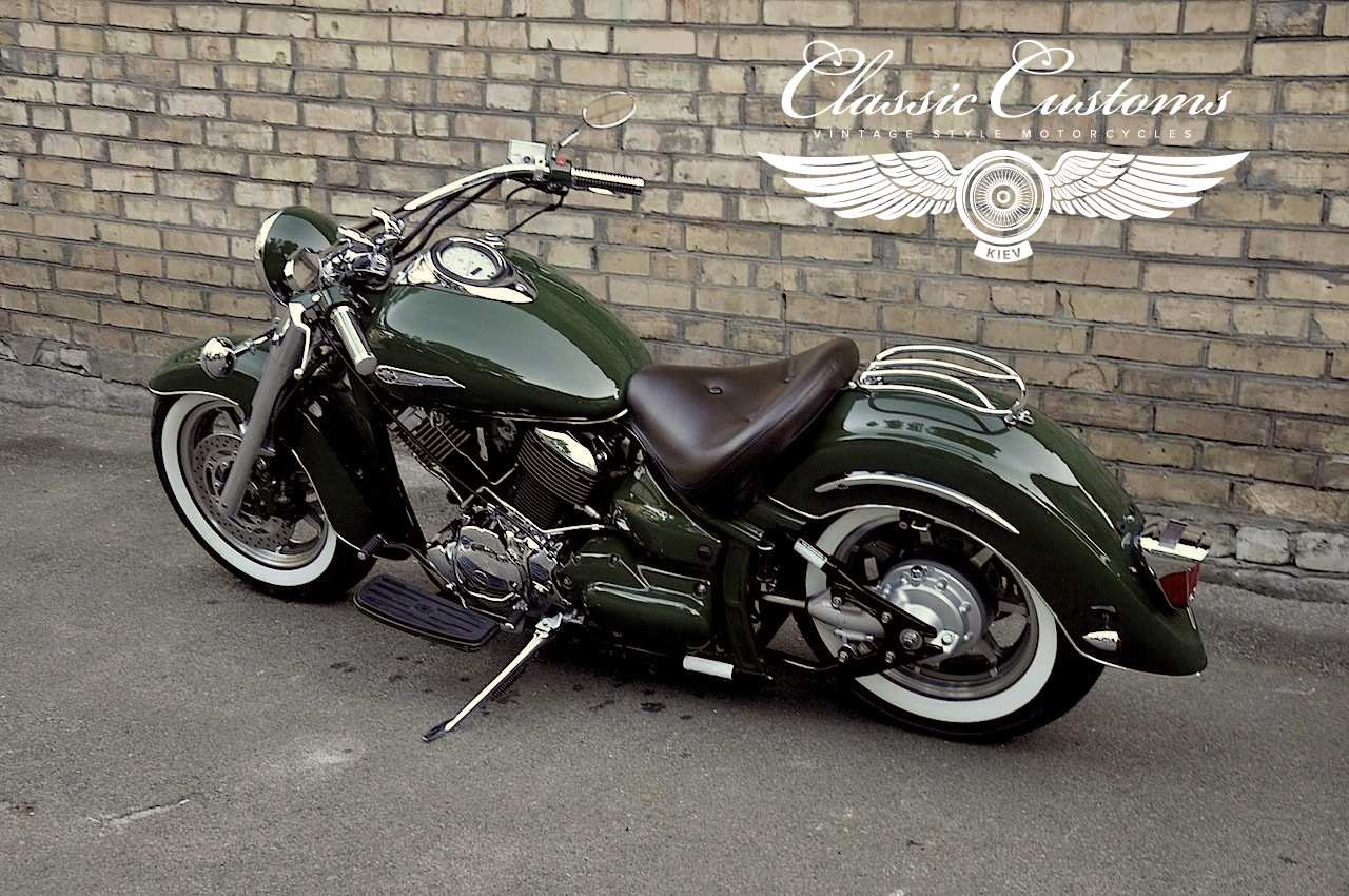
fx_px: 1796
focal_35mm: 48
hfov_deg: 41.2
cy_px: 448
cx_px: 674
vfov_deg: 28.0
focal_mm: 32
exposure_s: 1/60
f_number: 4.2
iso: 720
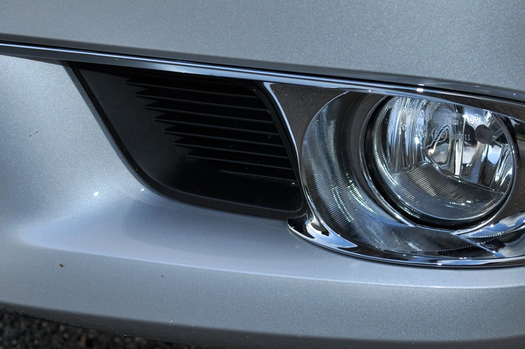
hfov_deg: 25.3
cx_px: 351
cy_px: 116
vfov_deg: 17.0
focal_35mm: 80
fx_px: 1162
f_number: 5.6
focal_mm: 35
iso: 200
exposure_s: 1/200
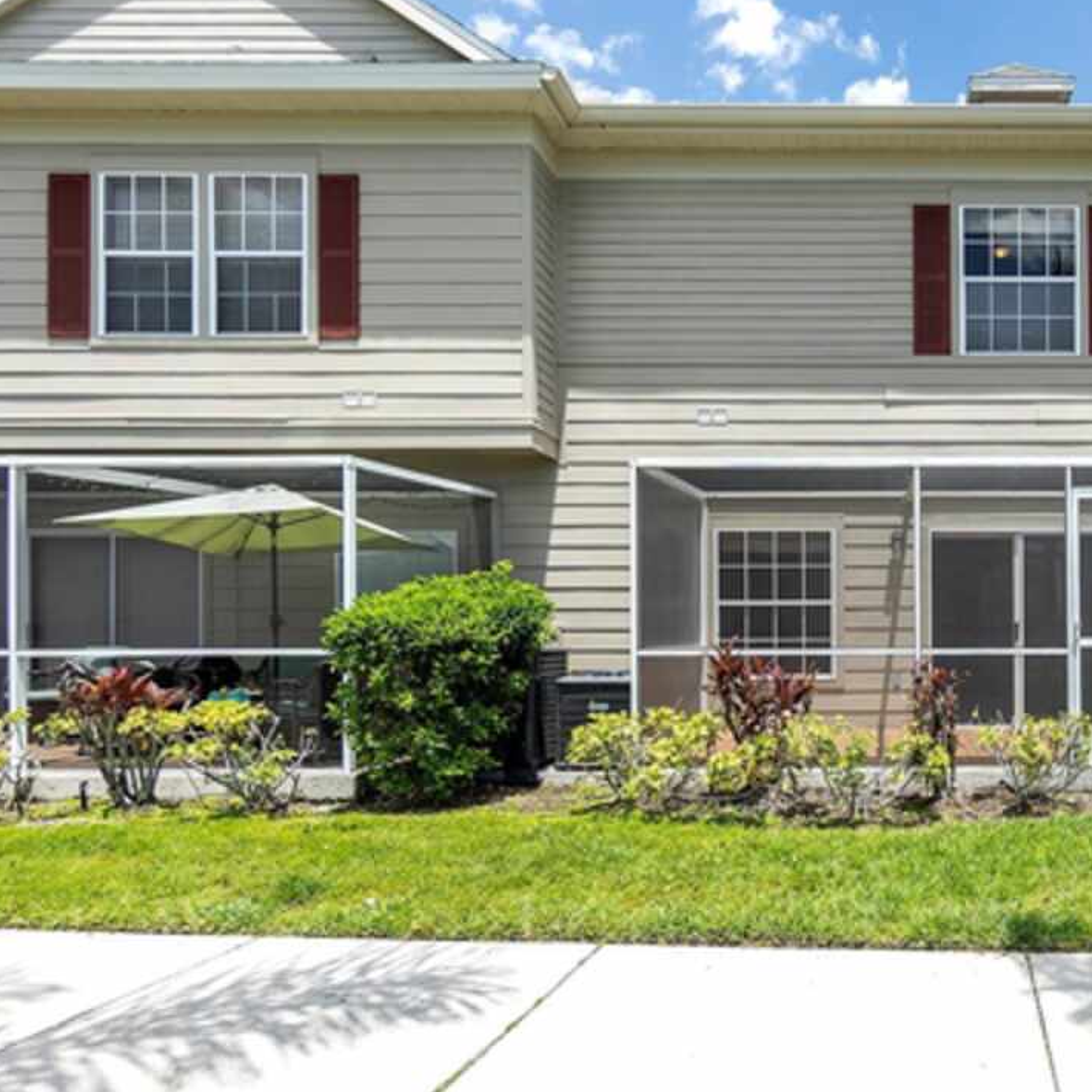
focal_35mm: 23
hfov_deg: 60.7
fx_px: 821
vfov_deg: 66.8
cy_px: 642
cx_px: 904
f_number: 4
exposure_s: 1/800
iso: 100
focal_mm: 10
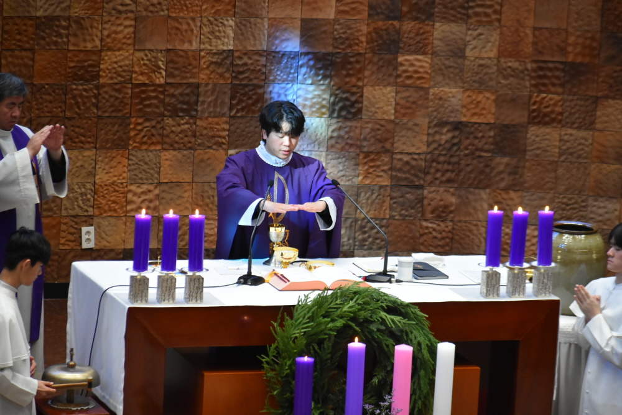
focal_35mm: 232
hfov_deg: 8.8
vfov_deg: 5.9
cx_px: 311
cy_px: 208
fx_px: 4019
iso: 1800
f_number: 5
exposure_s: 1/125
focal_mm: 155
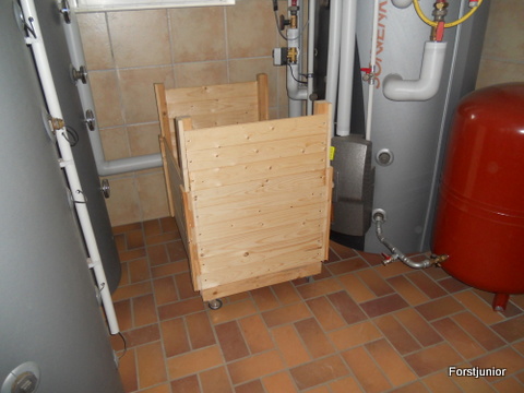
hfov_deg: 65.3
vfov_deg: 51.4
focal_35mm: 27
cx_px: 262
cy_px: 196
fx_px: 409
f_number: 3.2
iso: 200
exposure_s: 1/25
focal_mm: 4.9
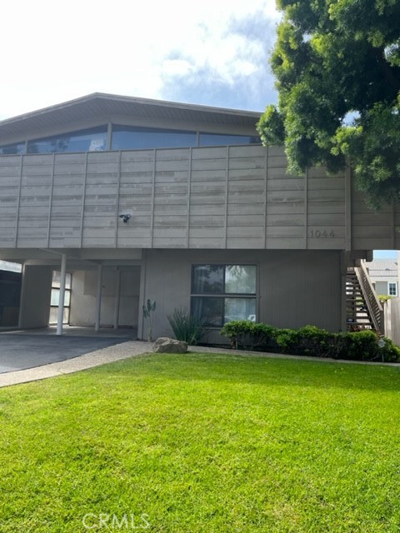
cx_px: 200
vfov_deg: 67.3
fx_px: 401
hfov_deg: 53.1
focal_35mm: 26
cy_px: 266
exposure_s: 1/975
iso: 50
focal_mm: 5.1
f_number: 1.6
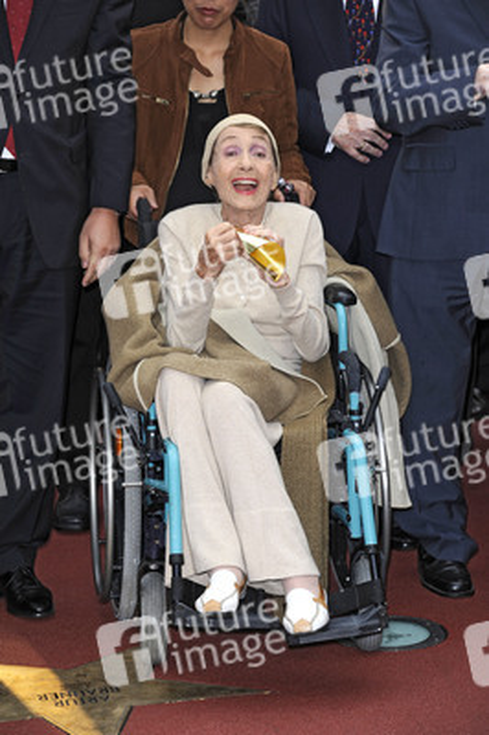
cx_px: 244
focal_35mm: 135
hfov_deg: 10.1
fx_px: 2755
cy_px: 368
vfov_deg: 15.2
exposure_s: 1/160
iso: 400
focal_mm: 135
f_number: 7.1
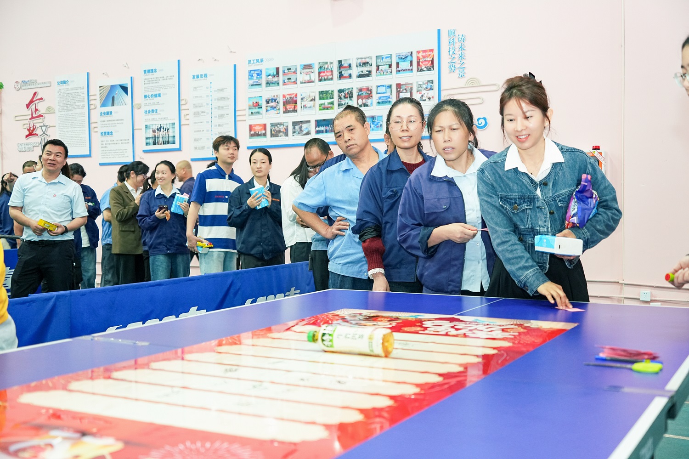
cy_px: 230
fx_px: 708
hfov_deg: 51.9
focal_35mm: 37
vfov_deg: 35.9
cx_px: 344
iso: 1600
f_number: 4
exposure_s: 1/80
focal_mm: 37
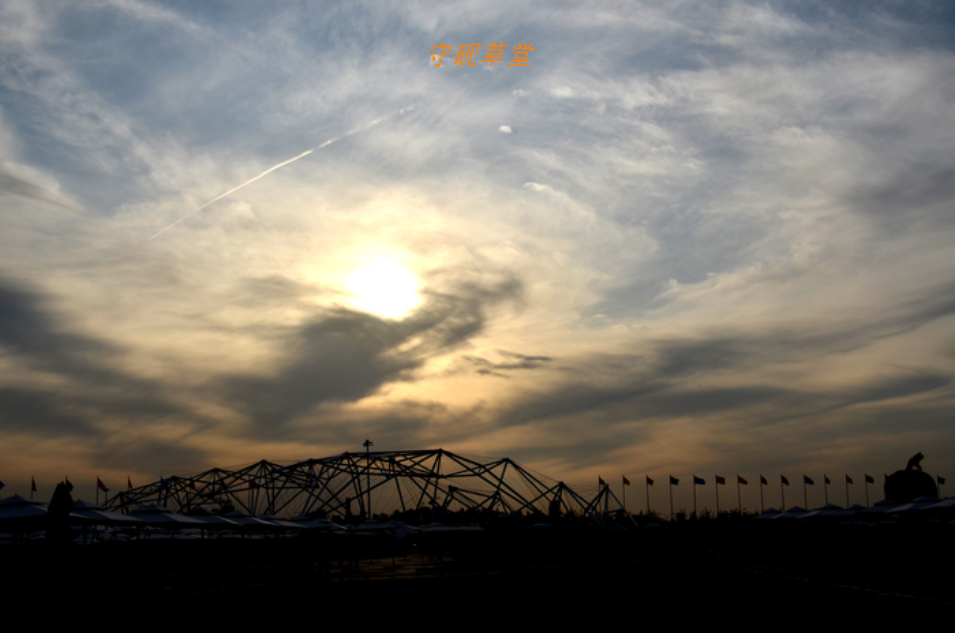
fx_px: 1033
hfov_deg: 49.6
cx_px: 478
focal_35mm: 39
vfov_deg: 34.1
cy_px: 316
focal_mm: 26
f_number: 8
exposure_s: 1/2000
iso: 100
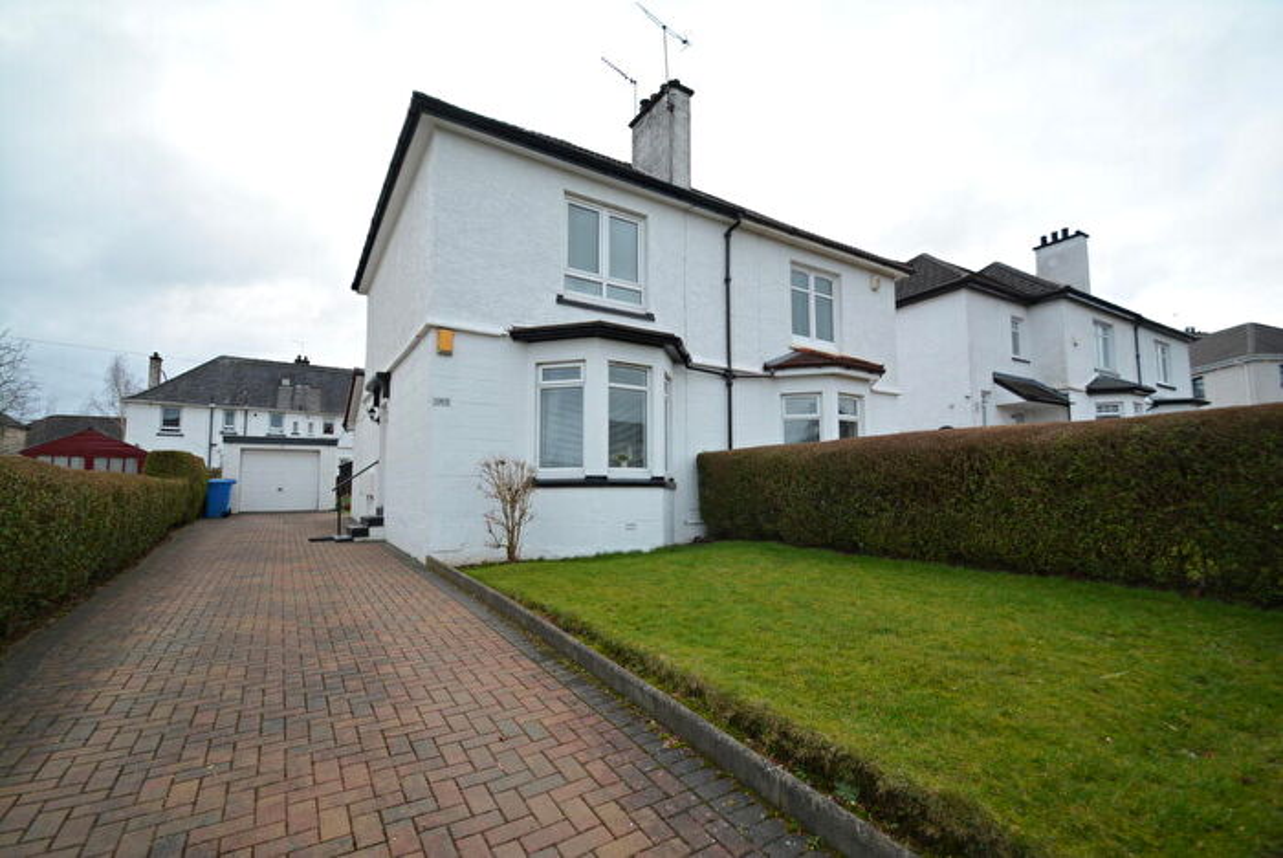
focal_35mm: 15
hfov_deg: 100.3
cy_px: 429
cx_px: 642
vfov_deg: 77.4
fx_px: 535
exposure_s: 1/125
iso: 200
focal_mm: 10
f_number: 5.6
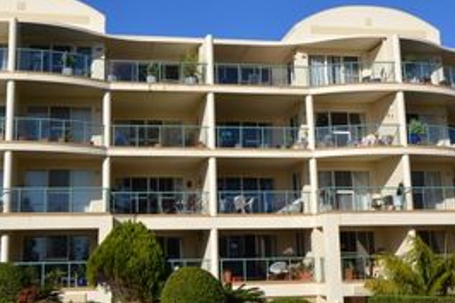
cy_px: 124
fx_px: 669
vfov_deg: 25.4
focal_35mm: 53
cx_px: 202
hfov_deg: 37.5
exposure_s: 1/250
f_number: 8
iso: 100
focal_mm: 20
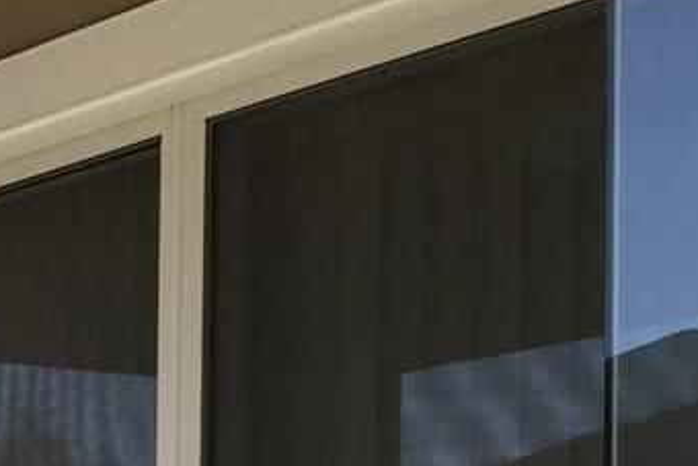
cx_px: -487
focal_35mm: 142
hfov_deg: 13.3
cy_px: 916
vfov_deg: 9.1
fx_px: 2754
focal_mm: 4.15
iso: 32
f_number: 2.2
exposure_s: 1/807
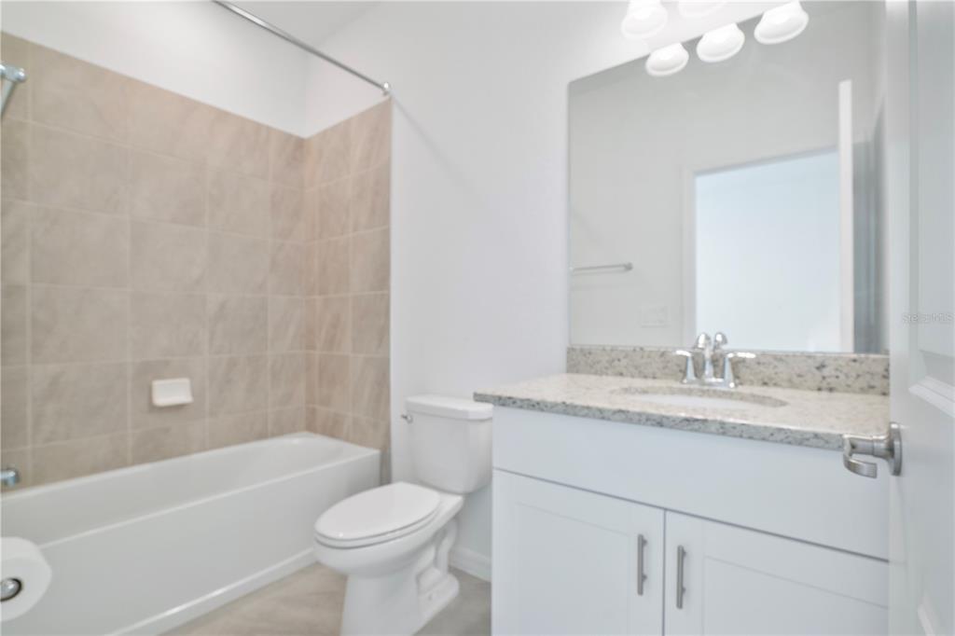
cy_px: 318
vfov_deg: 64.5
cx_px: 478
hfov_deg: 86.9
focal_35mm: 19
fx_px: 504
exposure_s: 1/45
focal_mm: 19
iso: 400
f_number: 8
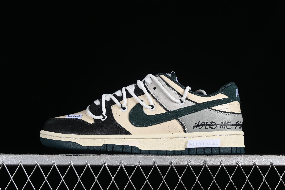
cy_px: 95
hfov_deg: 26.3
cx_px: 144
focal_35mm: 77
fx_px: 610
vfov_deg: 17.7
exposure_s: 1/80
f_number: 8
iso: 160
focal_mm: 50
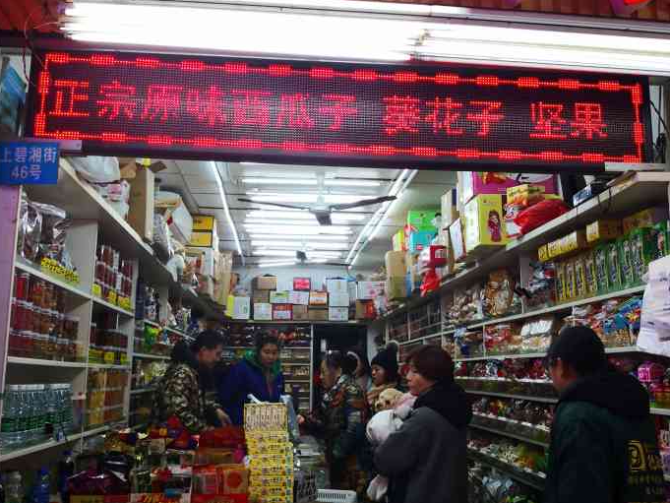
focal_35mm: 37
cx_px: 338
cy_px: 237
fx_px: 716
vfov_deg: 38.7
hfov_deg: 50.1
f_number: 1.6
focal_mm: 3.95
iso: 80
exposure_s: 1/100
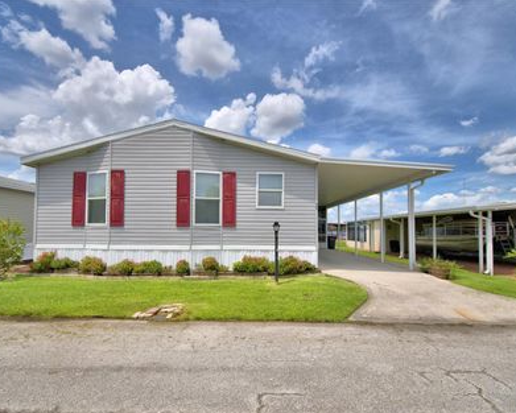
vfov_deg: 73.8
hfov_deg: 86.3
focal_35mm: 18
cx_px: 253
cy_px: 218
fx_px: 275
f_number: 4.5
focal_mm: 10
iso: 100
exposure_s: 1/2000
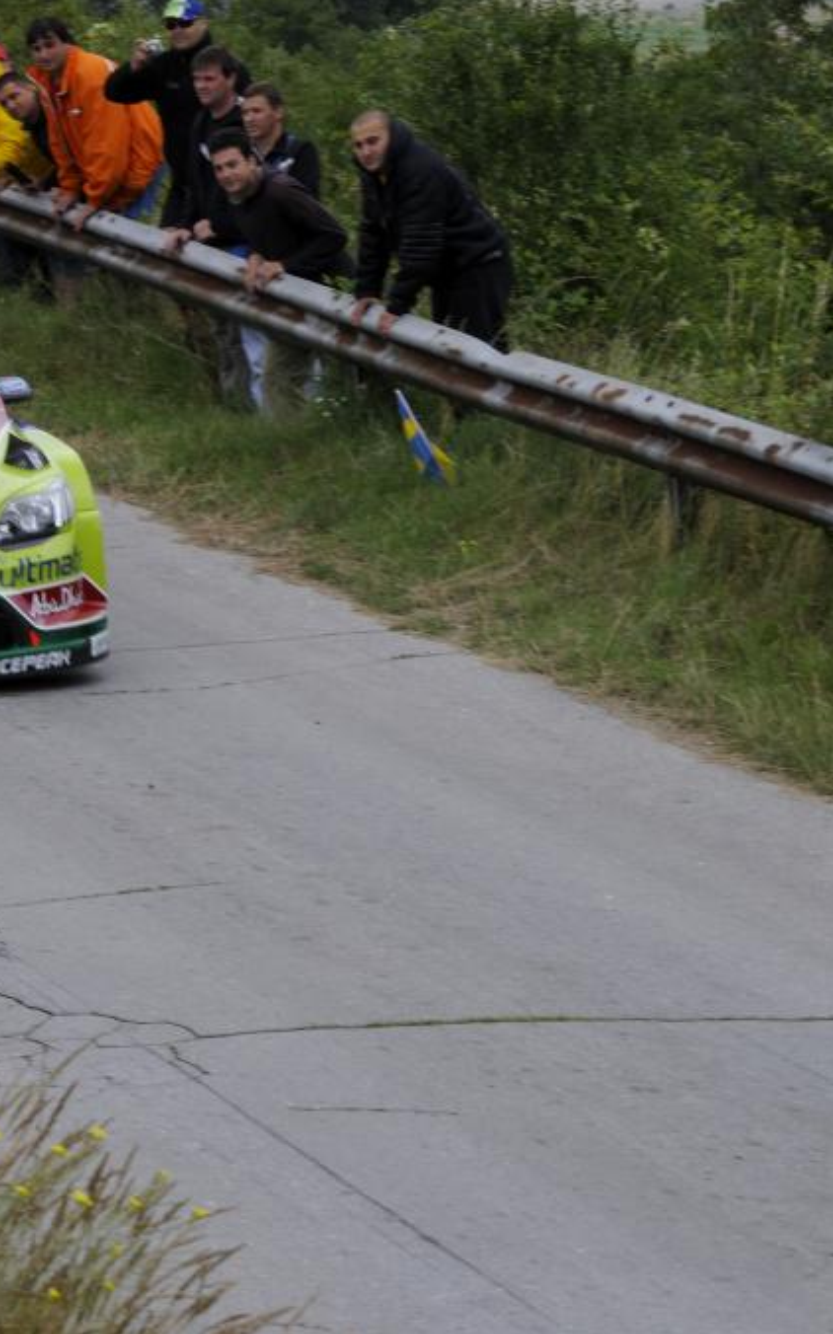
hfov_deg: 8.0
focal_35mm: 162
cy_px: 667
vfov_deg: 12.9
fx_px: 5889
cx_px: -75
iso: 400
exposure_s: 1/200
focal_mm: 70
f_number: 16
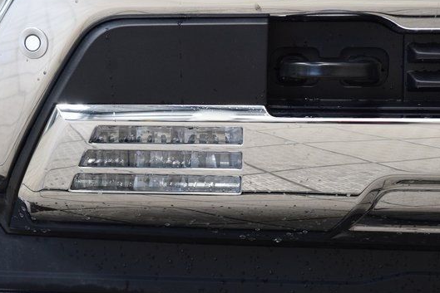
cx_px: 177
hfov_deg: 16.1
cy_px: 140
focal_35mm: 127
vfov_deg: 10.8
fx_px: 1553
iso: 1600
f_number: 6.3
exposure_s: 1/30
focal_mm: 70
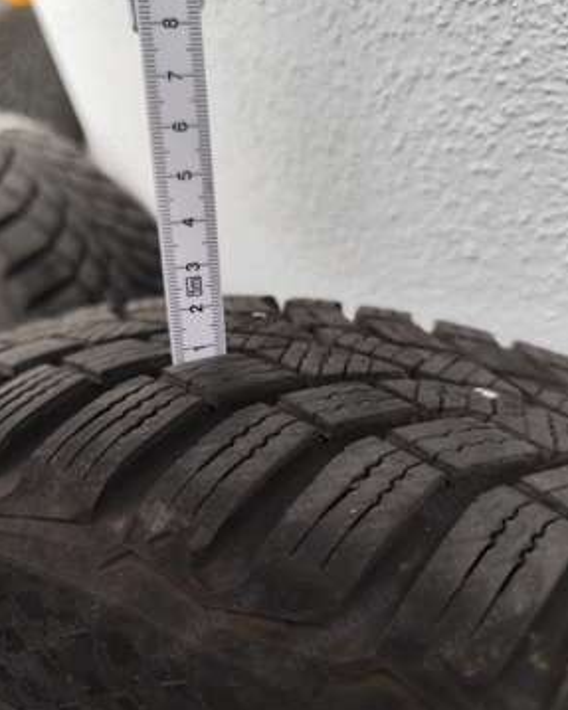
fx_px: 526
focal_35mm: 25
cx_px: 277
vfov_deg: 68.1
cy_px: 354
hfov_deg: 56.8
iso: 50
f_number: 1.65
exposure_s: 1/179
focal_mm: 6.19
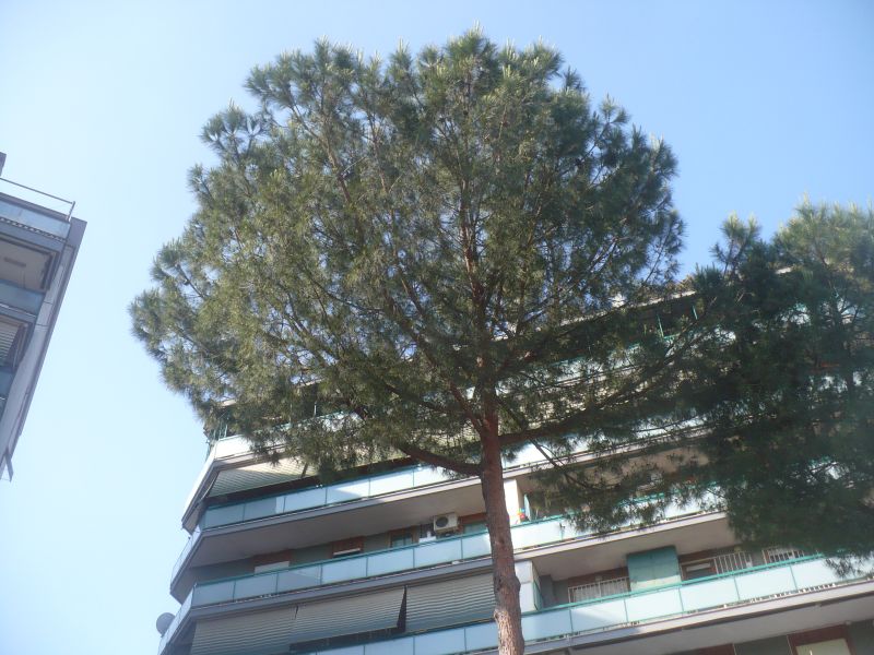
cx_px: 437
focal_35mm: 37
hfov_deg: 50.1
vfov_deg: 38.7
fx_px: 934
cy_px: 328
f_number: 2.8
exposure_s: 1/500
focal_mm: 6.1
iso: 100
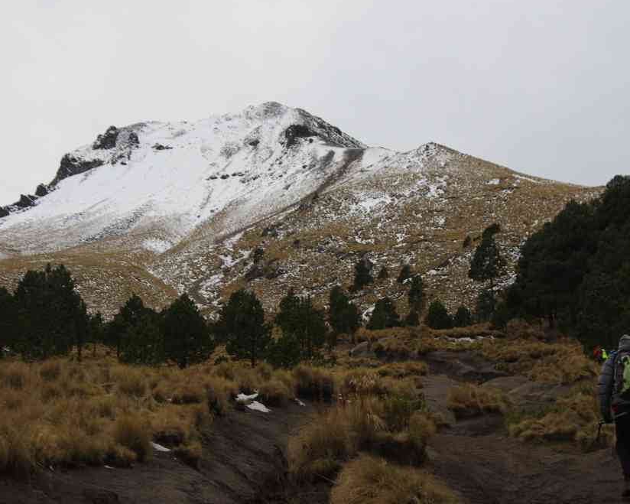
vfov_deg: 23.1
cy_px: 251
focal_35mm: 66
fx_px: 1235
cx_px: 302
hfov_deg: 28.6
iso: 400
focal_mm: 38.8
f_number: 7.1
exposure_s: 1/60
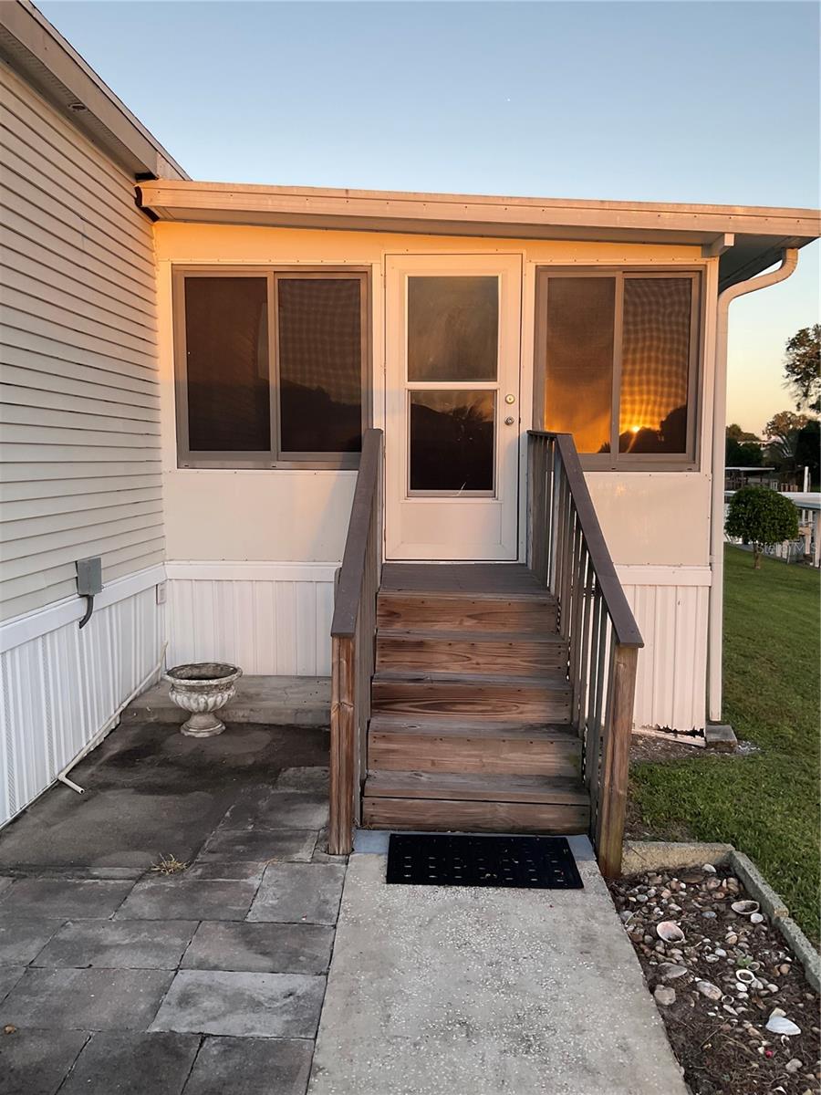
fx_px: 917
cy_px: 548
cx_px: 410
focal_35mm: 29
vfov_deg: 61.7
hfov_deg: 48.2
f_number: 1.8
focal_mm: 3
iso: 16
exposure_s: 1/152
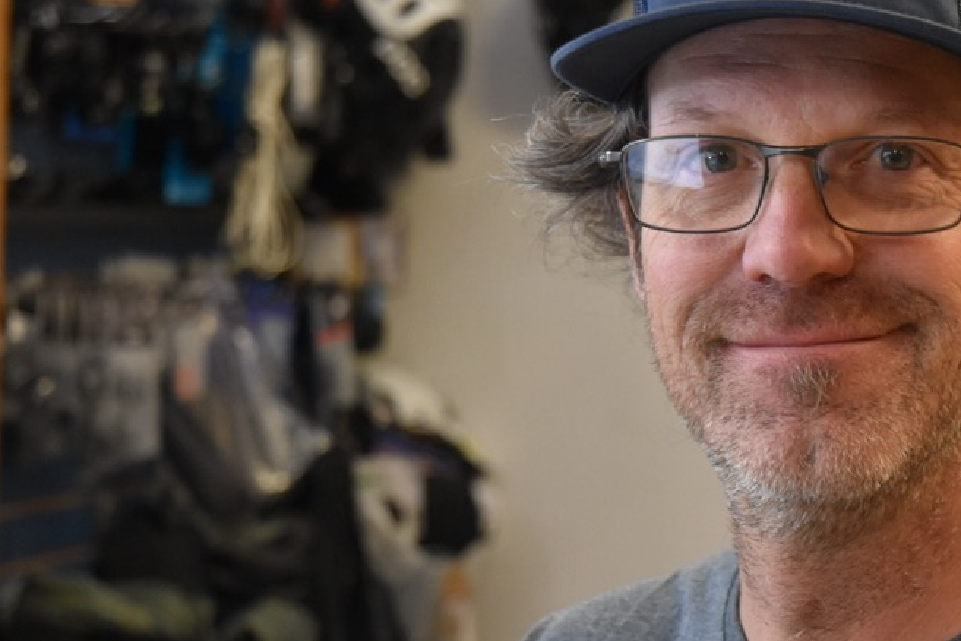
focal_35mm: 111
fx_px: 2963
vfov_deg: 12.3
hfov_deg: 18.1
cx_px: 894
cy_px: 307
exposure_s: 1/60
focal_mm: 38
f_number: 3.3
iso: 1800
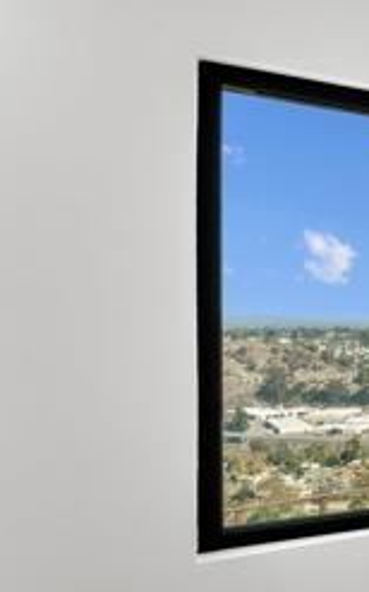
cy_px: 358
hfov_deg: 20.3
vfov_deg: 52.4
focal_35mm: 37
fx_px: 596
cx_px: 707
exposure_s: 1/6
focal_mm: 14
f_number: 11
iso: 640
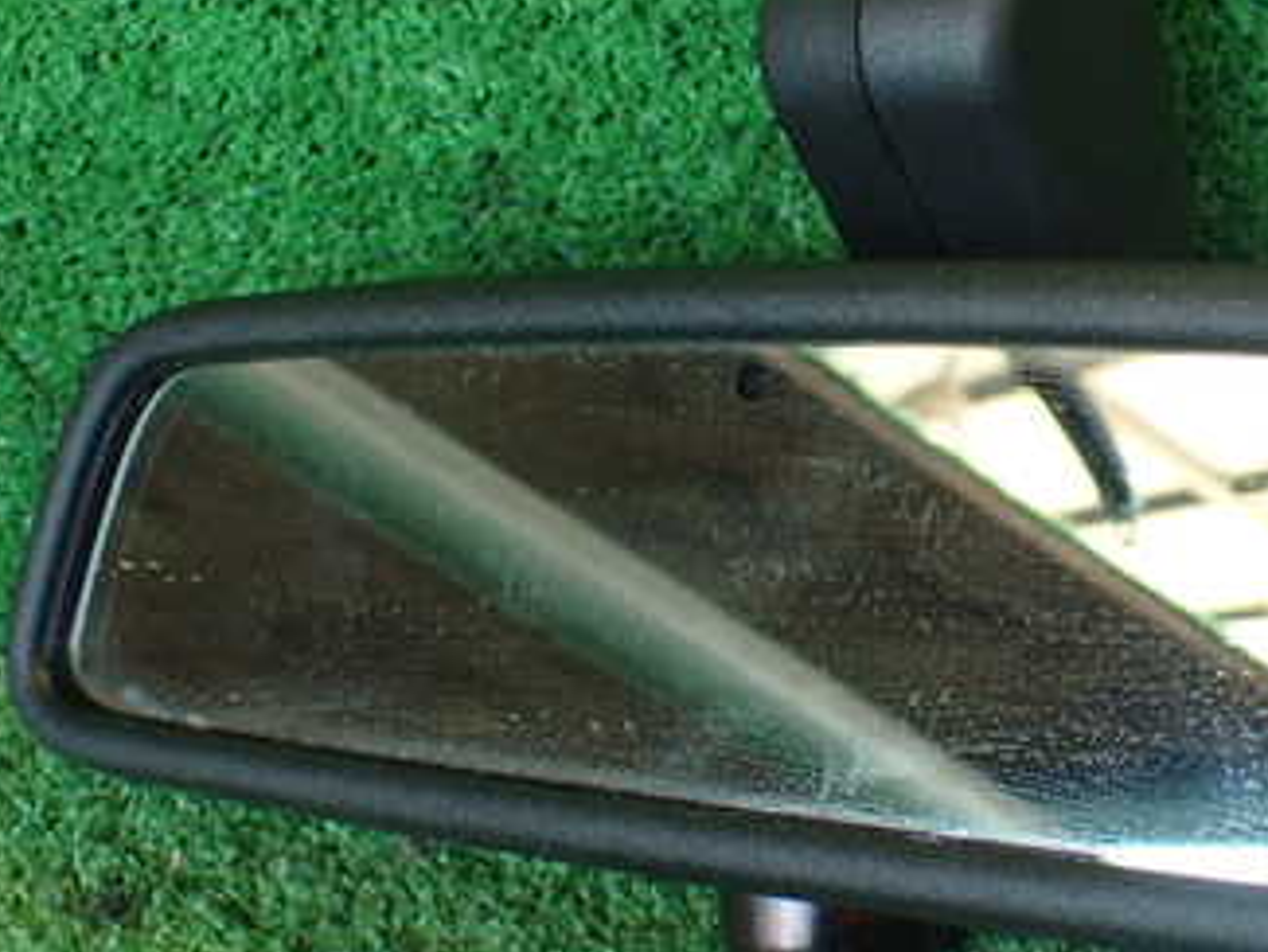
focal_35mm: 59
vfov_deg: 24.8
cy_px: 460
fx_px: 2162
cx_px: 983
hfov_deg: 32.0
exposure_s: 1/50
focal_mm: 5.79
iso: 200
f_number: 2.4
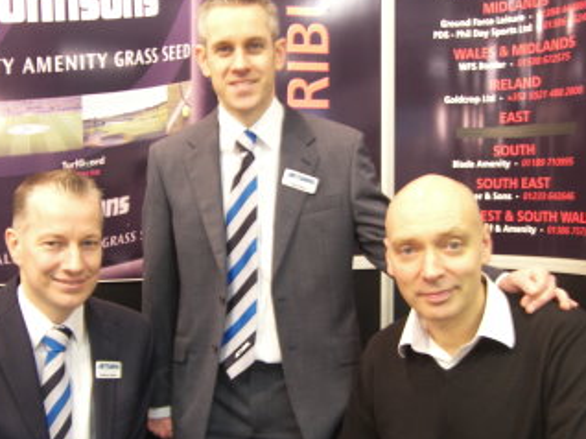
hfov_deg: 44.8
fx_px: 710
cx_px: 282
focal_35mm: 42
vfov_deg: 34.2
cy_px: 263
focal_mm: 6.2
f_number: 3.2
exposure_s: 1/2
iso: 100
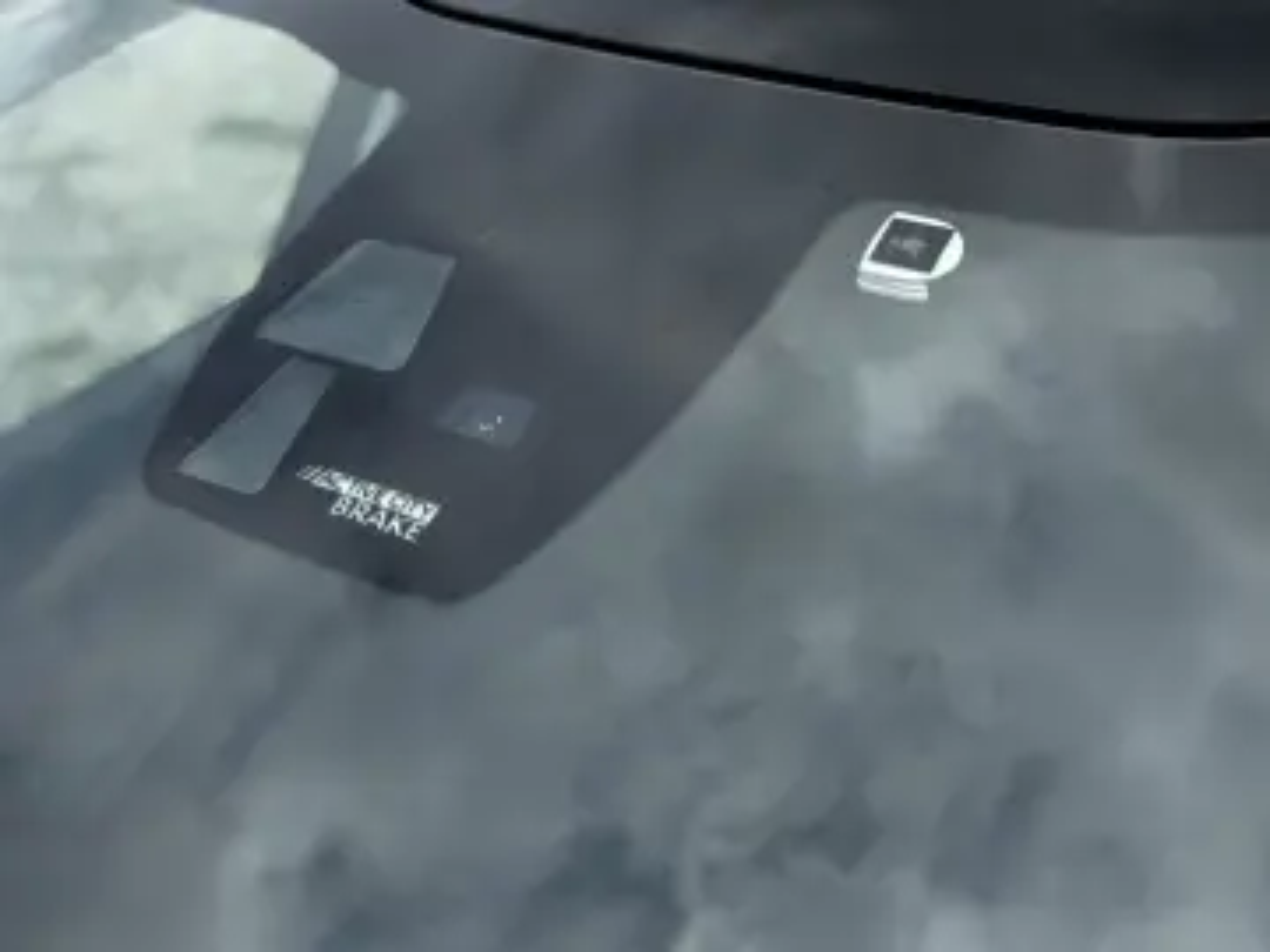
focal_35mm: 48
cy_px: 476
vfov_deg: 30.3
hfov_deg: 39.7
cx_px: 635
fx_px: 1761
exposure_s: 1/2717
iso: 64
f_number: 1.78
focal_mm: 6.76
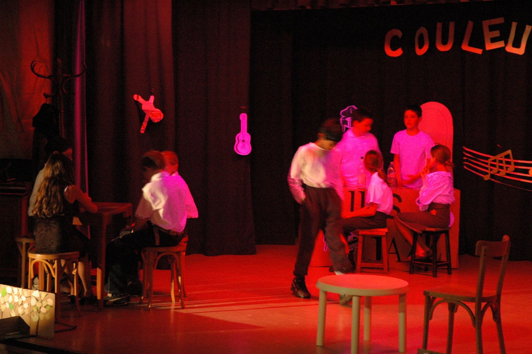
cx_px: 266
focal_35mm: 75
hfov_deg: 27.0
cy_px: 177
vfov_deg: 18.1
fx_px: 1107
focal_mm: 50
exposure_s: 1/13
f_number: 4.5
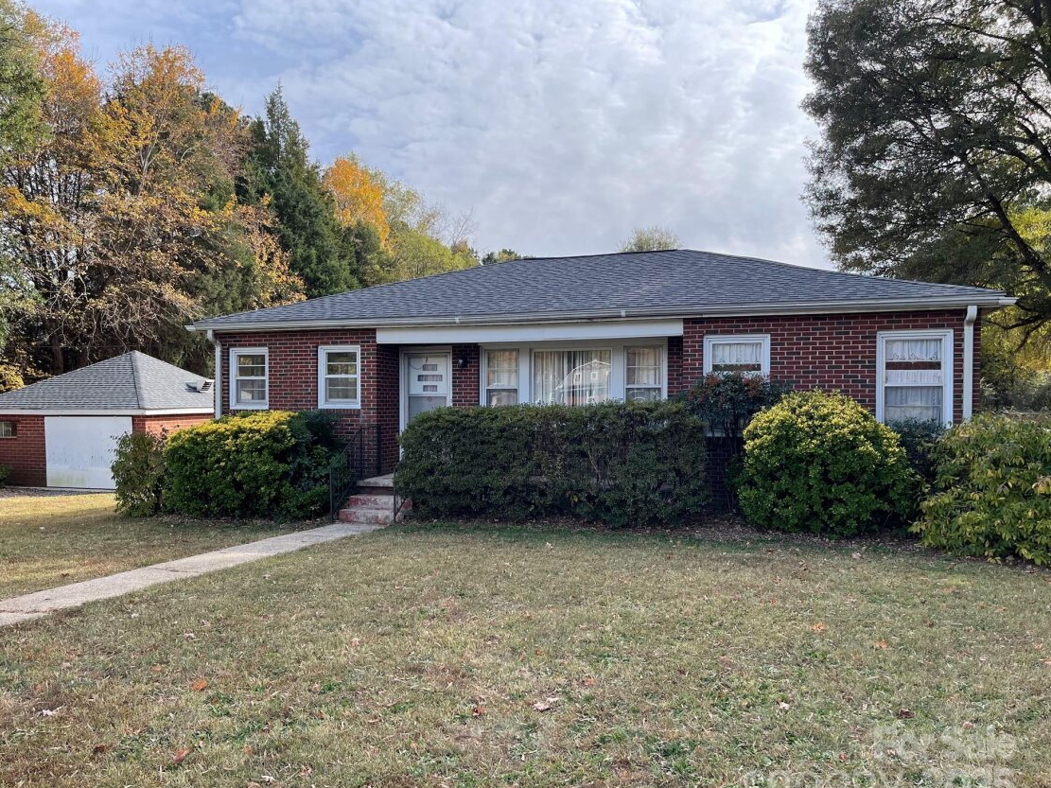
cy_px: 405
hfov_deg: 65.3
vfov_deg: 51.3
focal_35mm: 27
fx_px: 820
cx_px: 489
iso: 32
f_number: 1.6
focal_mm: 5.1
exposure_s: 1/1252
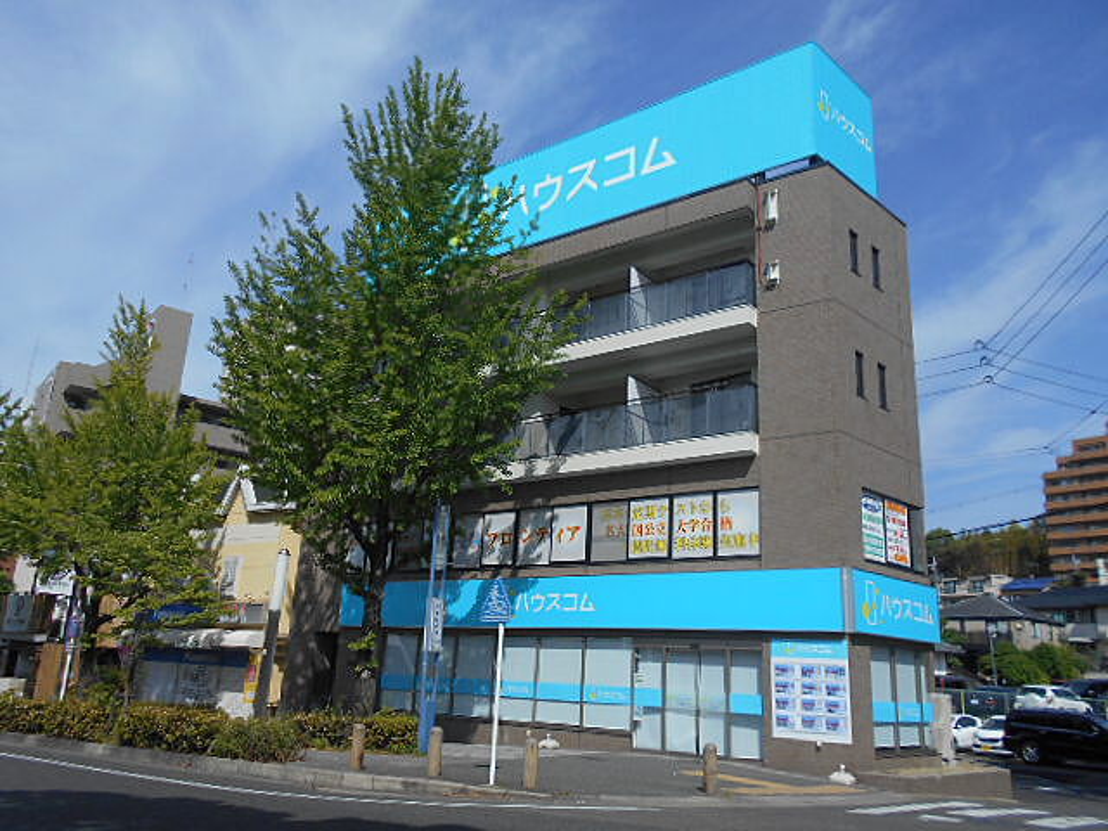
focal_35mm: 26
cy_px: 416
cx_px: 554
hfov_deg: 67.3
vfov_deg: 53.1
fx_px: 832
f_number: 3.2
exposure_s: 1/1600
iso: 80
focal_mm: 4.6
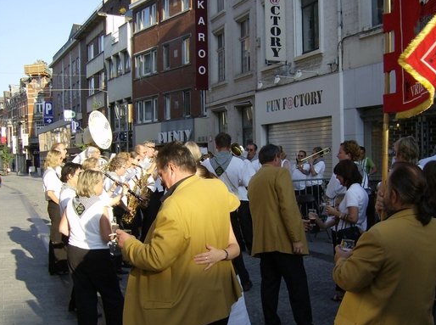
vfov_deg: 34.2
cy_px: 185
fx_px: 528
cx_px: 249
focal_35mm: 42
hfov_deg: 44.8
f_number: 4.7
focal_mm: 6
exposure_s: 1/283
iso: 100
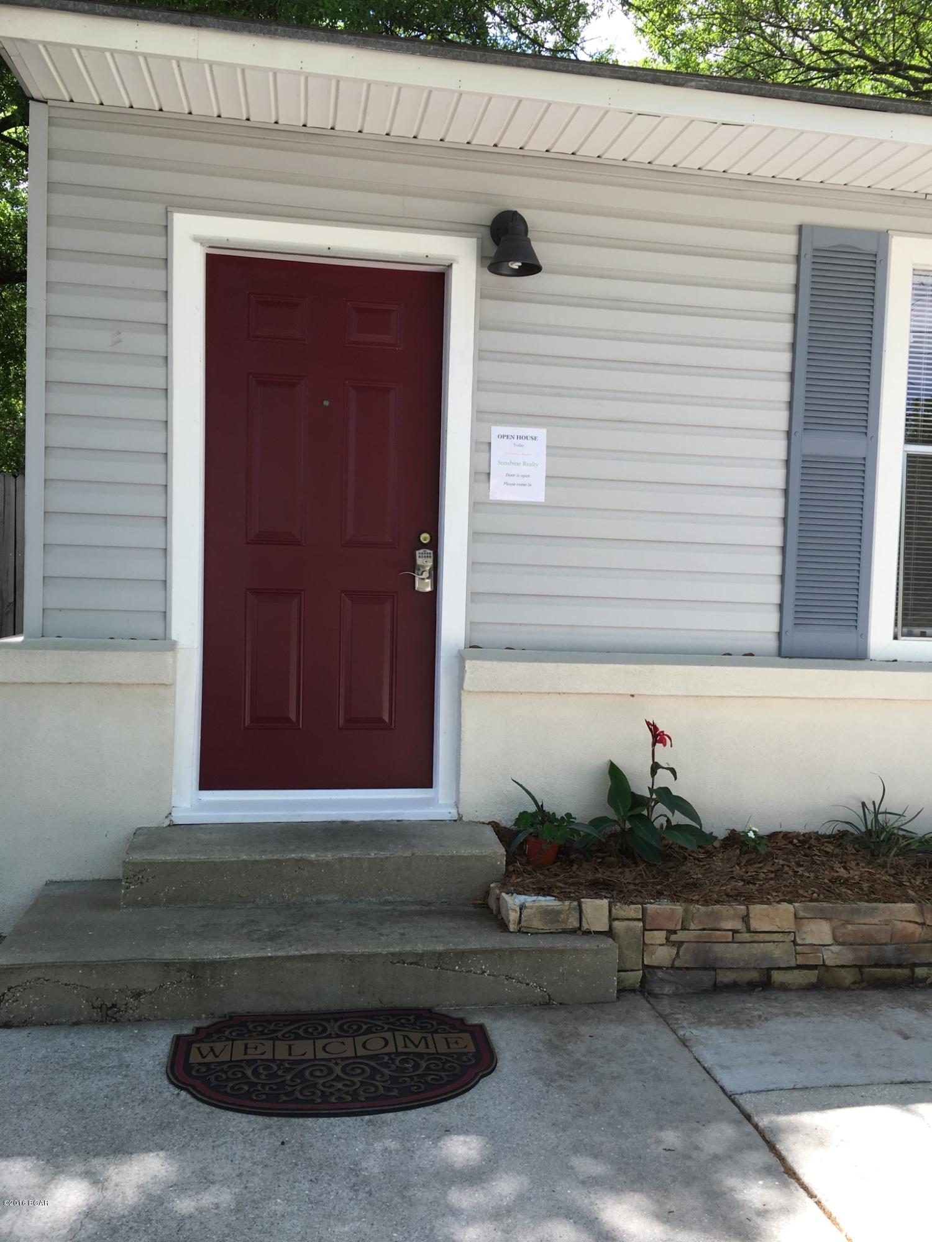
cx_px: 466
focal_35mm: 29
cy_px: 621
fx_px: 1041
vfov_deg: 61.7
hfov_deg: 48.2
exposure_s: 1/286
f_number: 2.2
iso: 25
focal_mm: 4.15
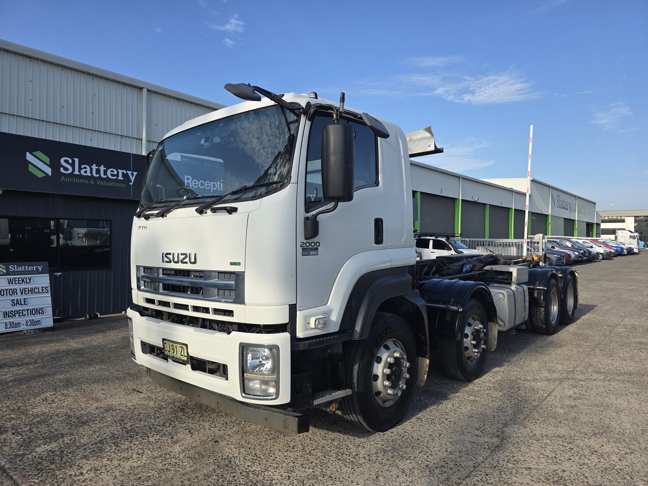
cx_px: 324
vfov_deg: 58.9
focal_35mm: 23
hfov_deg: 73.9
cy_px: 243
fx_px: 431
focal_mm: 6.3
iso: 80
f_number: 1.7
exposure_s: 1/3972
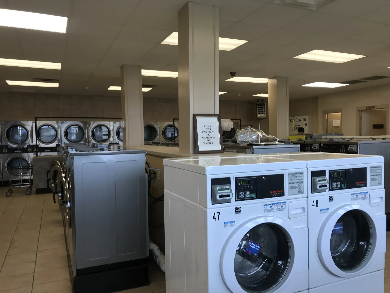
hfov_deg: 63.4
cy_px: 146
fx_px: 315
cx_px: 195
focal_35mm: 28
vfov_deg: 49.7
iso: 32
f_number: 1.8
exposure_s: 1/60
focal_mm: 3.99
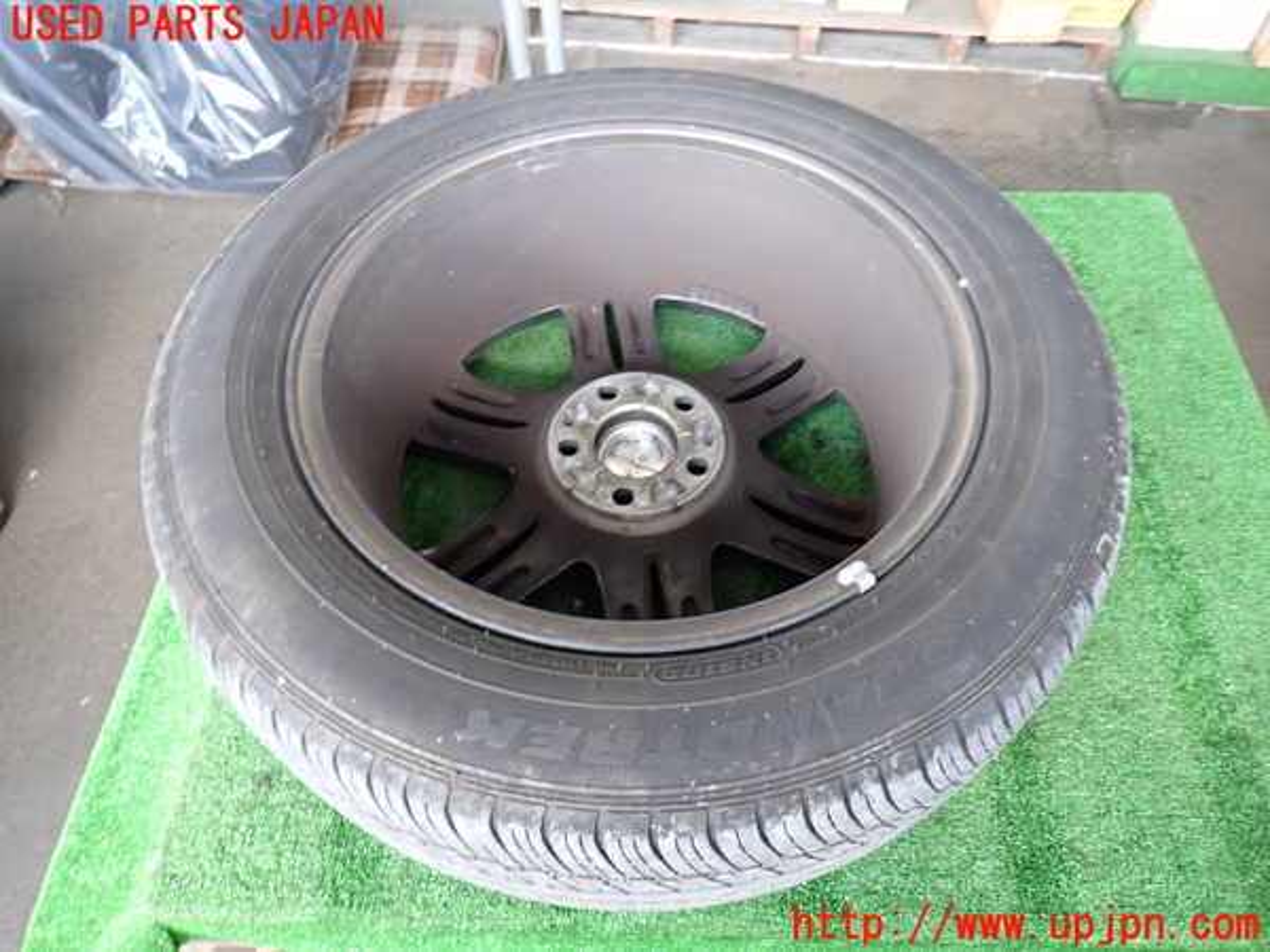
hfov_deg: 69.4
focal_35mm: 25
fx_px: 917
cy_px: 476
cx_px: 635
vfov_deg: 54.9
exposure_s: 1/30
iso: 320
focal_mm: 4.5
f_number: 2
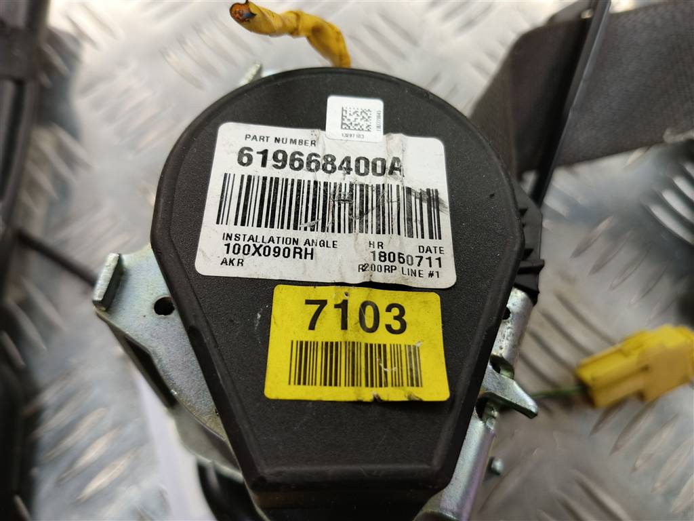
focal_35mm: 27
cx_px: 347
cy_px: 260
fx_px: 541
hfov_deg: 65.3
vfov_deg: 51.4
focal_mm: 4.11
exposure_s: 1/33.3
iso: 197
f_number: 1.6
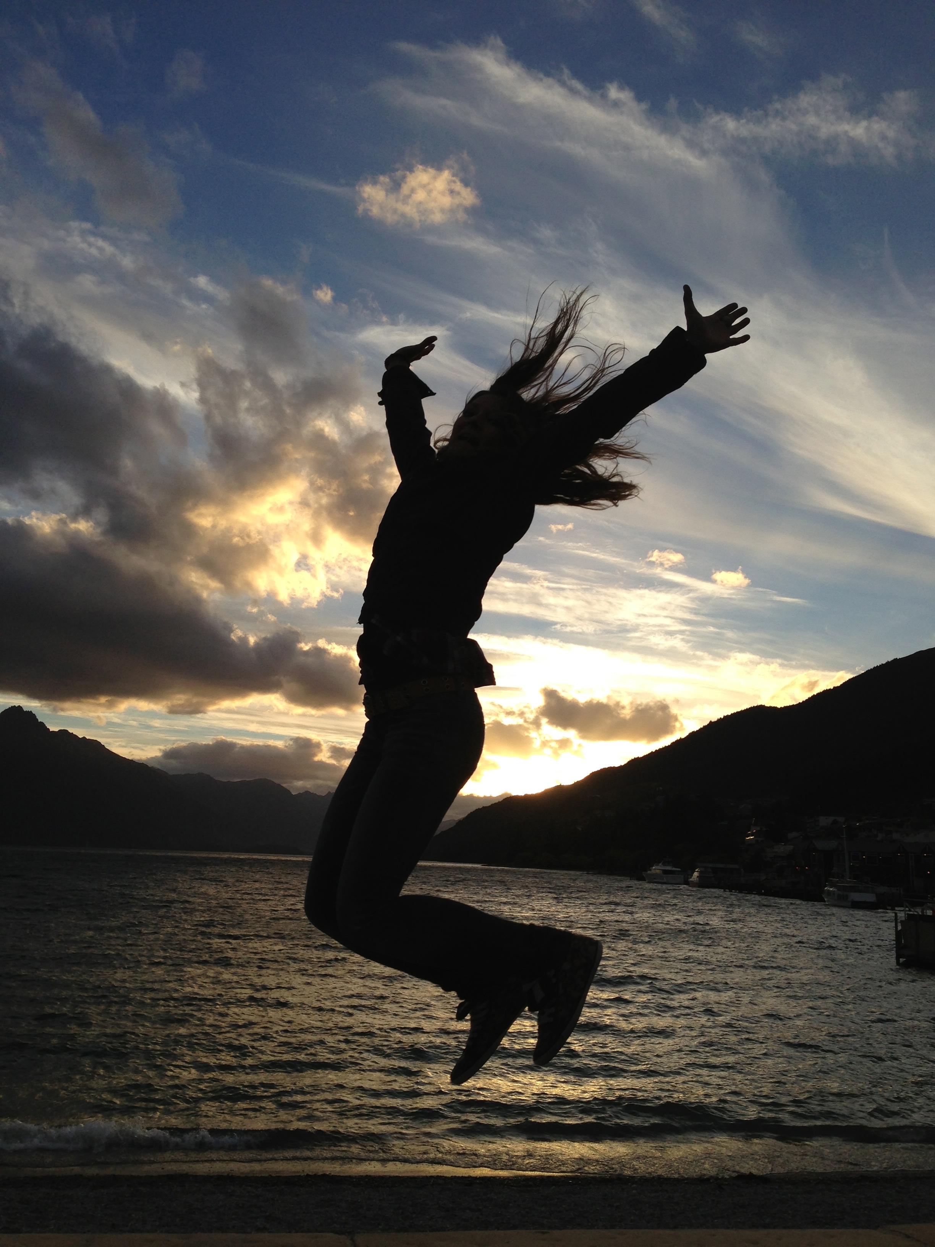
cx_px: 468
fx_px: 1188
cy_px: 624
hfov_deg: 42.9
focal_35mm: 33
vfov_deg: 55.4
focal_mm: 4.13
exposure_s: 1/1261
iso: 50
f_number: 2.4
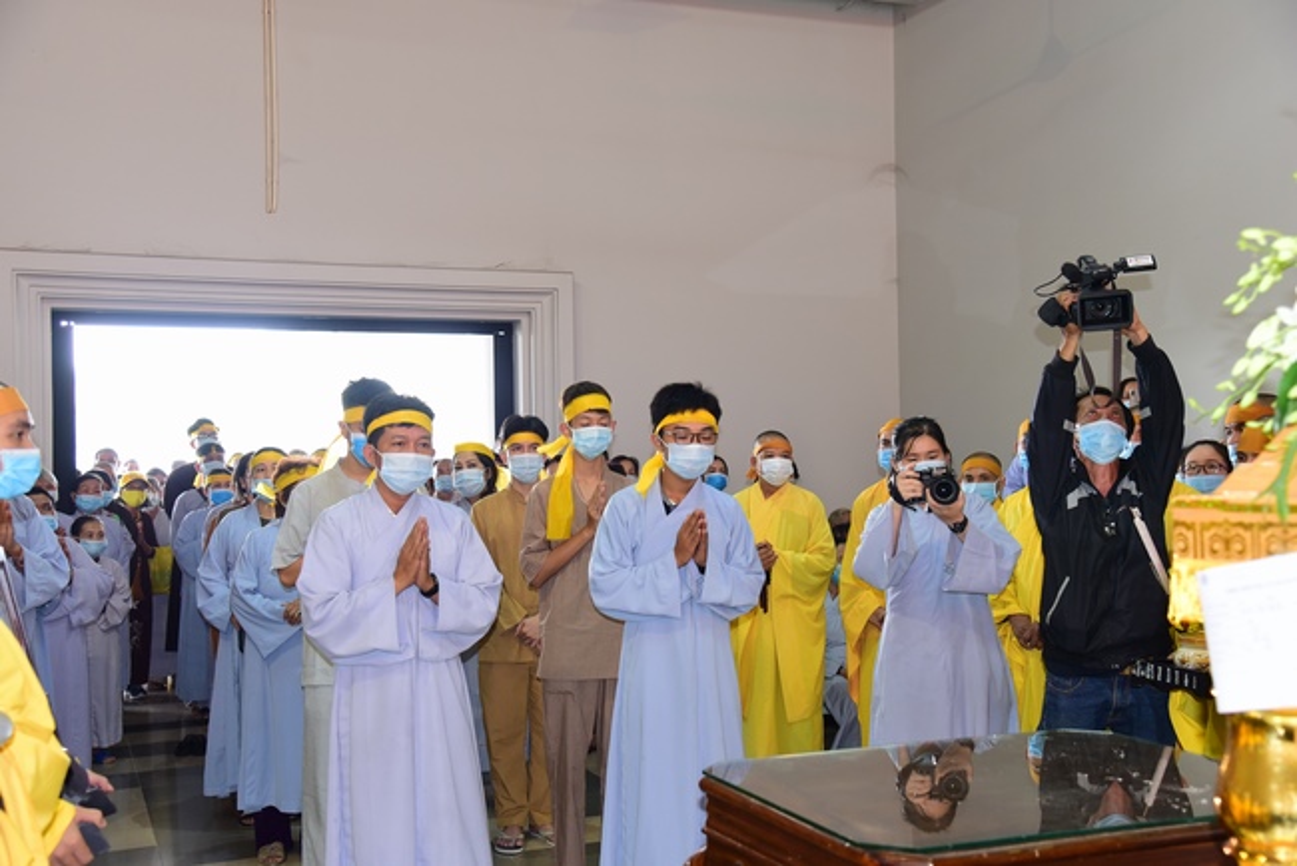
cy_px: 433
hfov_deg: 48.4
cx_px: 648
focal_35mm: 40
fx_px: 1442
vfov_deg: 33.4
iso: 1250
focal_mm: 40
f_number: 5
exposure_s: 1/30
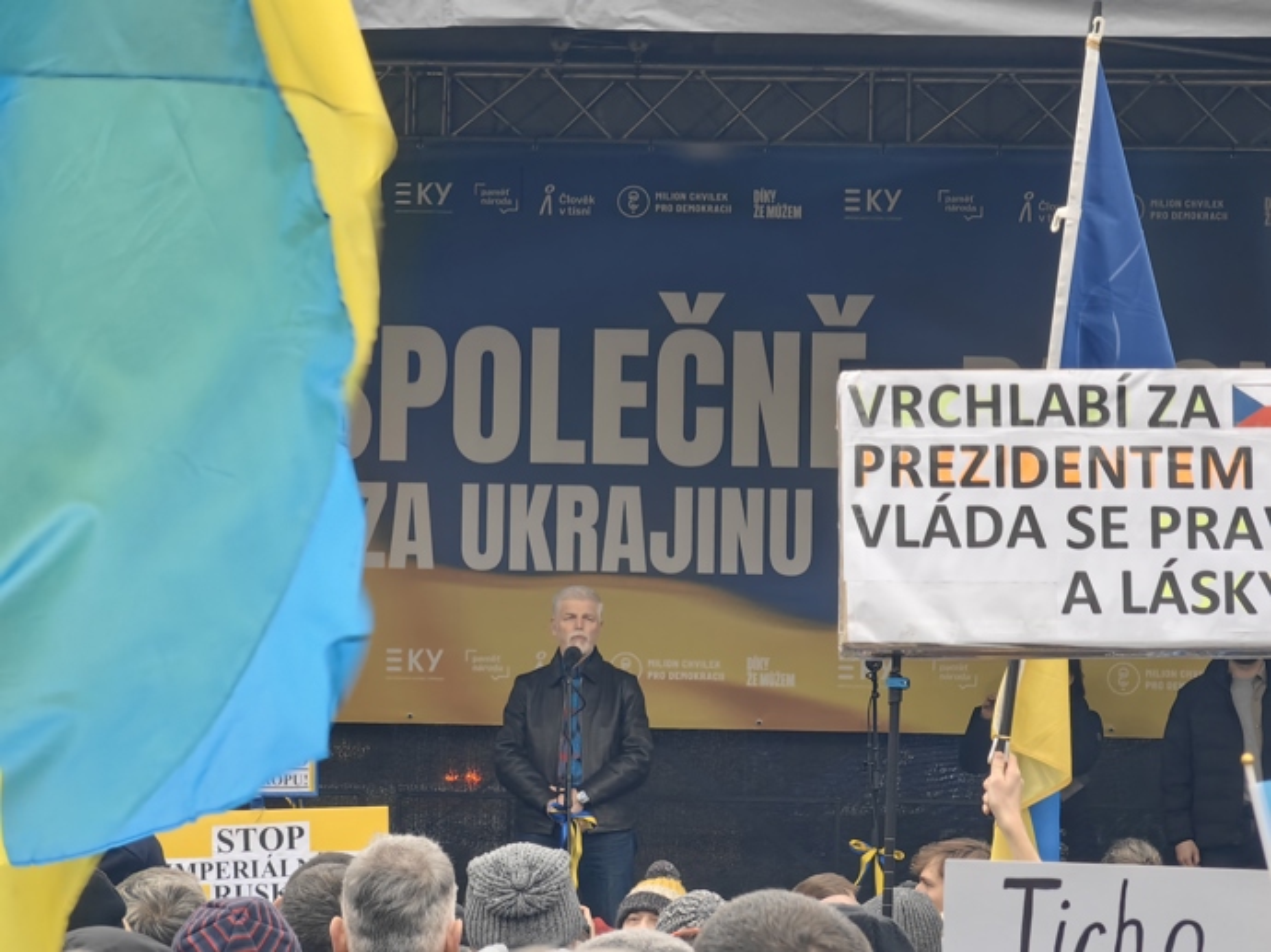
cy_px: 476
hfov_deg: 13.8
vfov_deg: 10.4
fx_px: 5249
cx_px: 636
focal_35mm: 143
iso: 80
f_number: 3.5
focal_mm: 16.85
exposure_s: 1/92
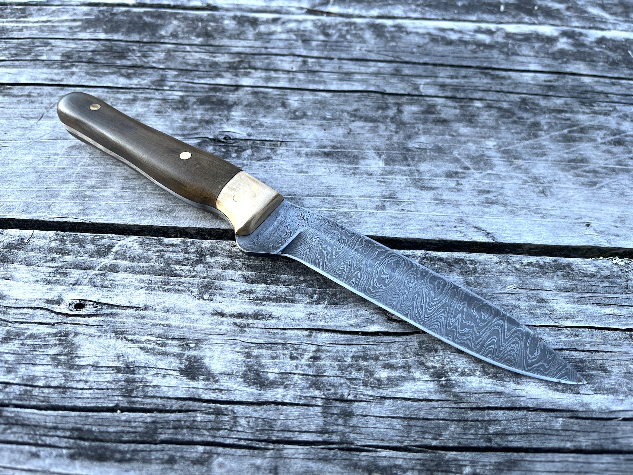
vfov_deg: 53.1
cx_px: 316
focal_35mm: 26
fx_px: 475
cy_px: 238
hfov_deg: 67.3
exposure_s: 1/121
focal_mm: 5.1
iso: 64
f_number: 1.6
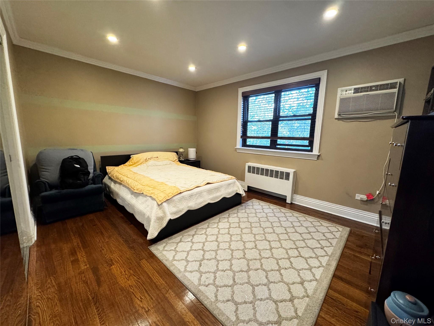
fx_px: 176
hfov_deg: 102.1
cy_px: 163
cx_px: 217
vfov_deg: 85.7
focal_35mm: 14
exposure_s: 1/60
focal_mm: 2.22
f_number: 2.2
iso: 400
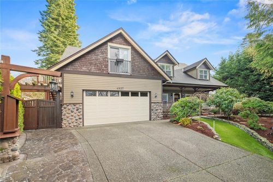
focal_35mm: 16
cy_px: 91
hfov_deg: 98.6
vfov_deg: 75.5
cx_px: 136
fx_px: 117
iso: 1600
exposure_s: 1/250
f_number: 7.1
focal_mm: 15.5
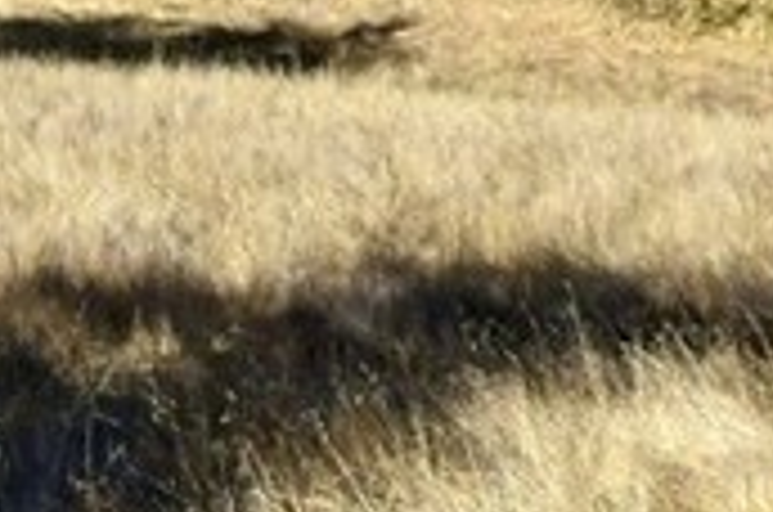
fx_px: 3836
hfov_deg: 11.3
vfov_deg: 7.4
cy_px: -442
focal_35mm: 179
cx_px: 903
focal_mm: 20
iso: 400
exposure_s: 1/400
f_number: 11
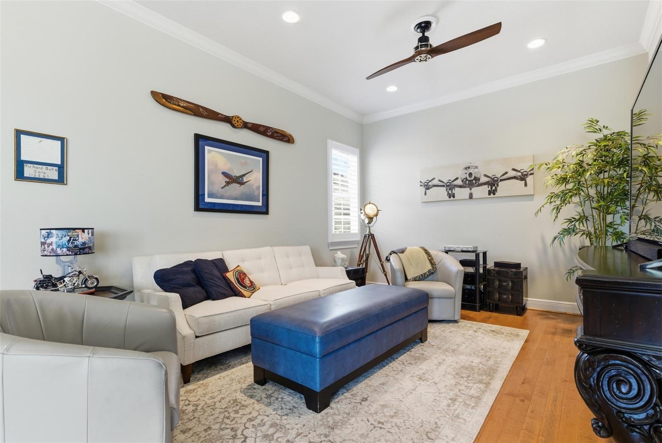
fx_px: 294
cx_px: 331
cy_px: 222
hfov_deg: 96.7
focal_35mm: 16
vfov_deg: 73.8
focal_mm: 16
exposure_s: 1/40
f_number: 9
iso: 400
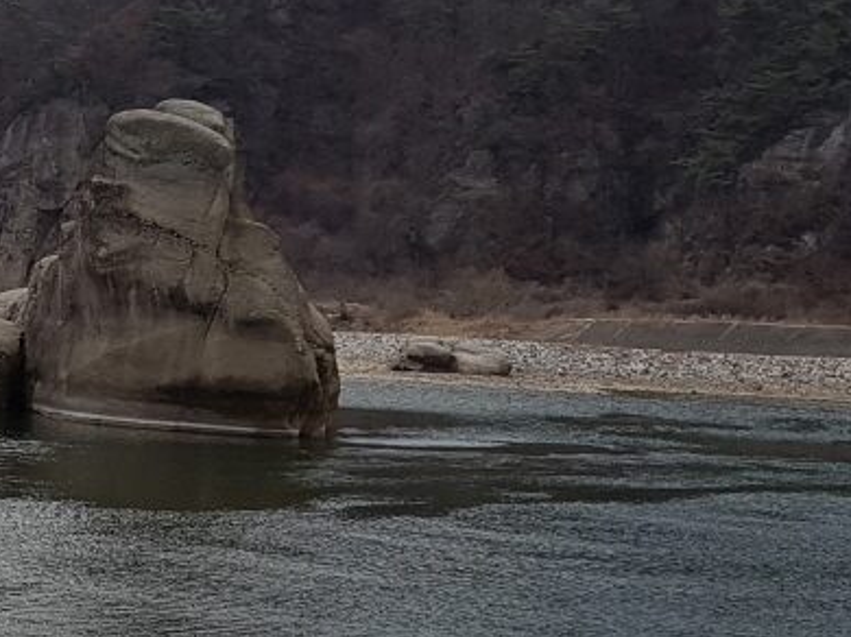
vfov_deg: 29.0
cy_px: 255
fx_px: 1228
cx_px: 70
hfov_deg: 35.7
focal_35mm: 50
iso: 50
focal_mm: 4.2
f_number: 1.7
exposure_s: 1/2224
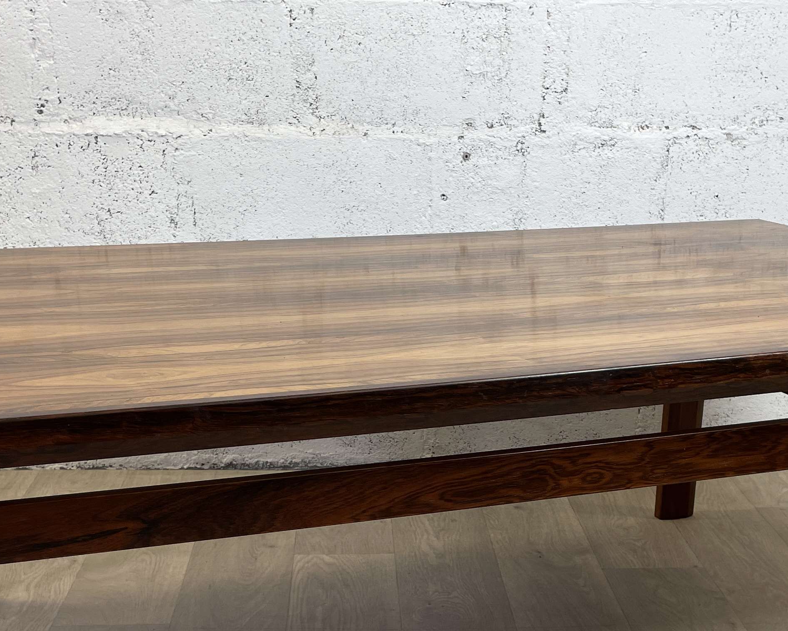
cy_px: 555
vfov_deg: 27.2
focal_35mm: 54
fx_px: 1259
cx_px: 426
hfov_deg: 34.7
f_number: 1.6
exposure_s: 1/100
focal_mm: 4.2
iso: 40
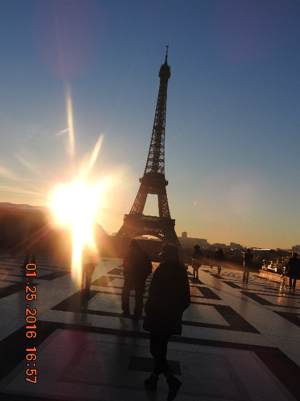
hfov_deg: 36.0
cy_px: 200
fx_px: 462
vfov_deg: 46.8
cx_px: 150
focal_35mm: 40
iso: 100
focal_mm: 7.2
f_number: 4.2
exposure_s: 1/1600
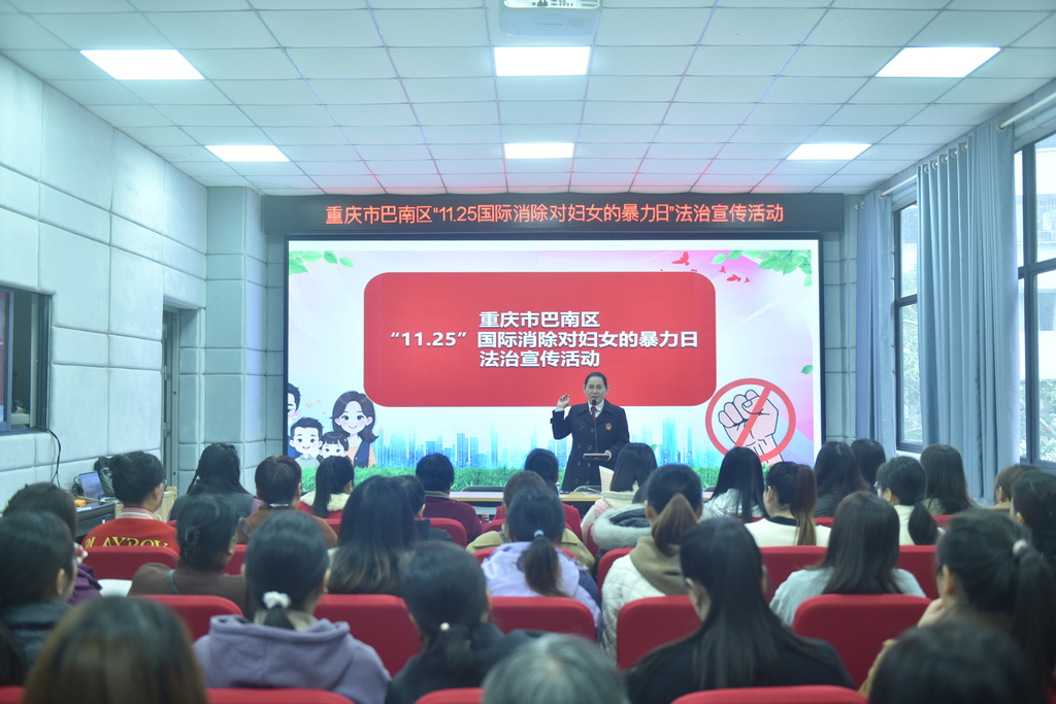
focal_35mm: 36
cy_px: 352
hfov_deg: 53.1
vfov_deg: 36.9
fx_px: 1056
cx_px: 528
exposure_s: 1/60
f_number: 2.8
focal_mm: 36
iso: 320
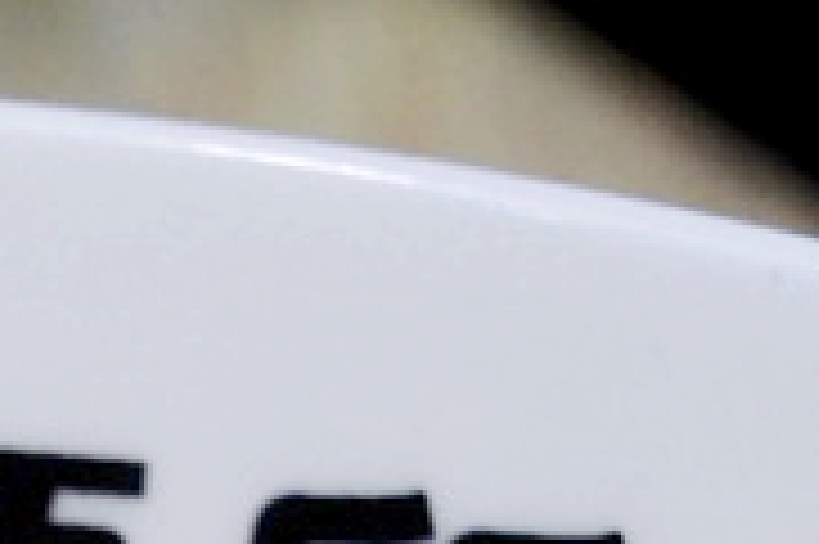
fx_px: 9614
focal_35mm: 423
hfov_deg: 4.8
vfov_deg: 3.2
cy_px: 1270
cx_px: -518
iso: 1600
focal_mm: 50
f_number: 8
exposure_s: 1/80
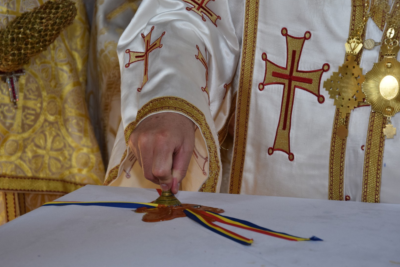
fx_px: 1473
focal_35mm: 133
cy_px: 139
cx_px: 174
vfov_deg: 10.3
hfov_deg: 15.5
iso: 500
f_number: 5.3
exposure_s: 1/80
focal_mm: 75
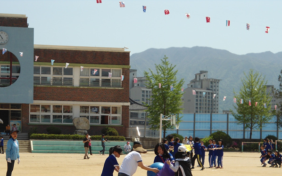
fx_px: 807
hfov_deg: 19.8
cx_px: 130
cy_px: 141
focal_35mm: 105
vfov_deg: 12.4
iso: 80
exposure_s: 1/640
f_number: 4.7
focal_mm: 13.2
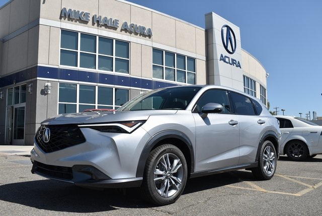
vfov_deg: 38.4
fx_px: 309
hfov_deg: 55.1
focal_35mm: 34
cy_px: 108
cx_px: 161
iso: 100
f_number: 10
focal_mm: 23
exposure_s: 1/320
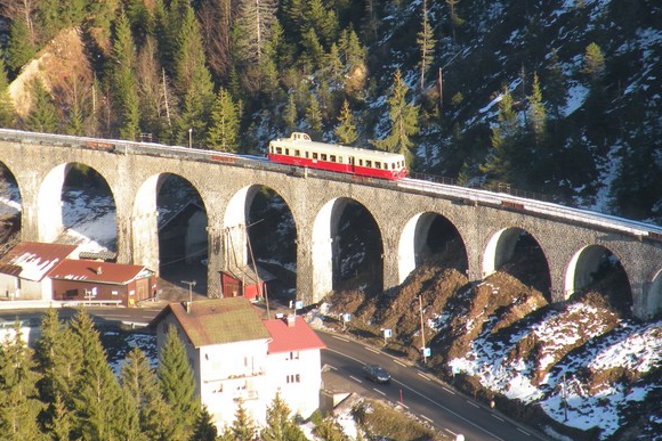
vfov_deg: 5.1
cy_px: 157
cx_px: 322
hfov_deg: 7.7
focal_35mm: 269
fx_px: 4948
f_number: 5
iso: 64
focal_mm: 33.3
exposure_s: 1/147
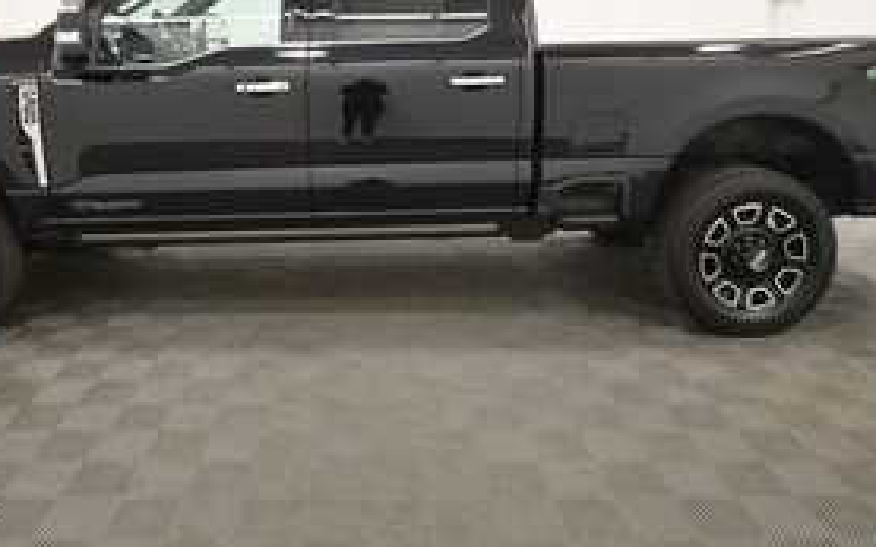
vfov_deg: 43.1
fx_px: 668
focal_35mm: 28
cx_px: 386
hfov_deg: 66.3
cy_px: 138
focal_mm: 13
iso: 900
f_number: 5
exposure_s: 1/125
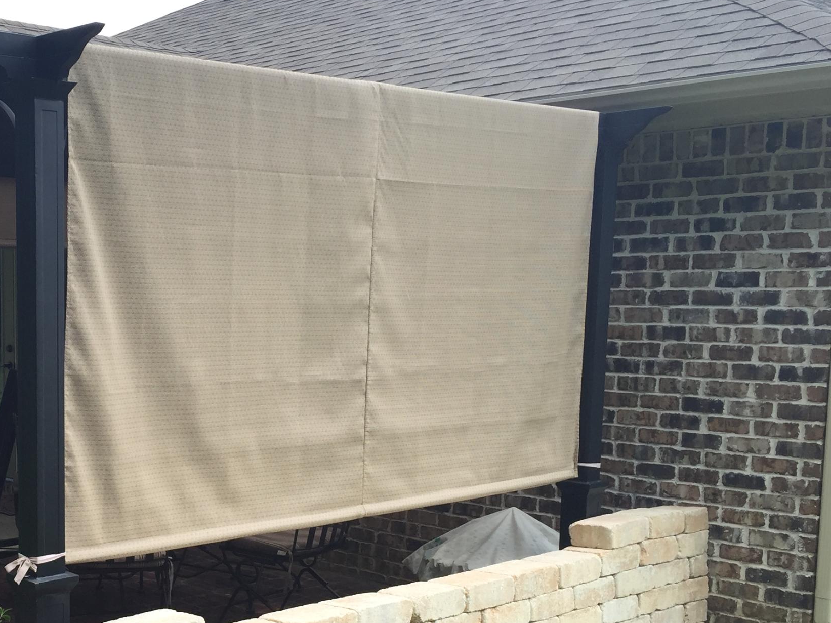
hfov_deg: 34.6
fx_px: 1272
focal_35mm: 53
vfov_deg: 27.2
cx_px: 125
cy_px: 456
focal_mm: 4.15
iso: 32
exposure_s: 1/366
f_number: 2.2
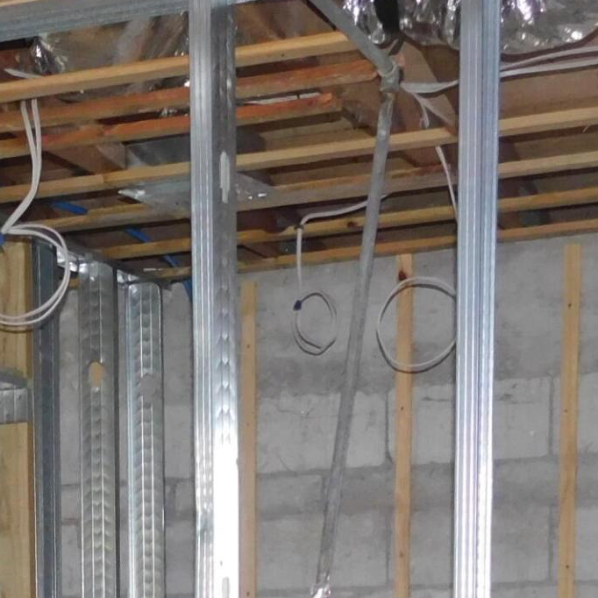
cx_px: -197
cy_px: 941
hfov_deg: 14.8
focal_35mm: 112
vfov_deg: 14.4
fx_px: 2189
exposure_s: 1/30
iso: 280
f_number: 3.2
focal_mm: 5.3
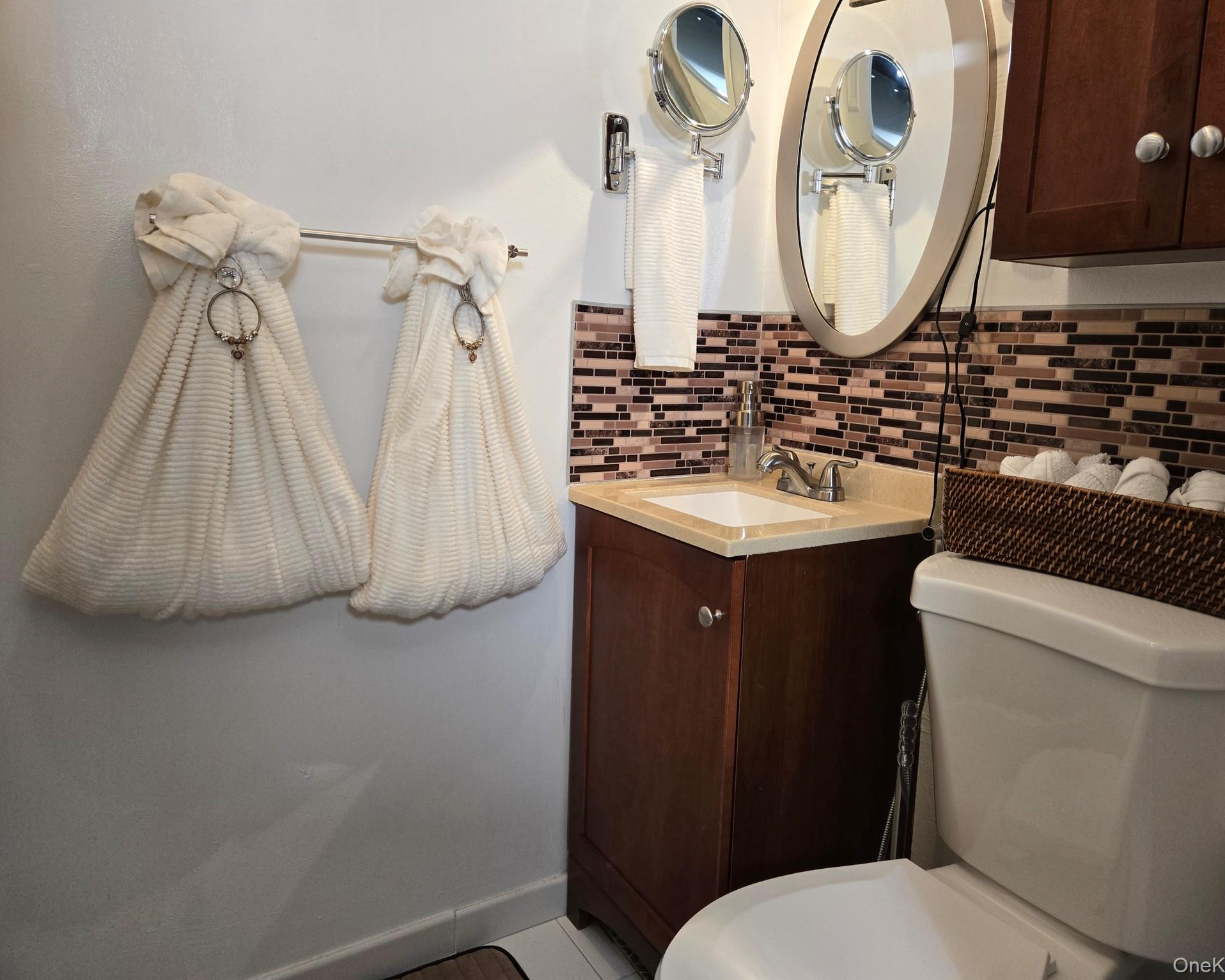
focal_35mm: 24
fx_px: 870
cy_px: 490
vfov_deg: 58.8
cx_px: 648
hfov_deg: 70.2
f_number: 1.8
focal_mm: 5.4
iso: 200
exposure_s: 1/120
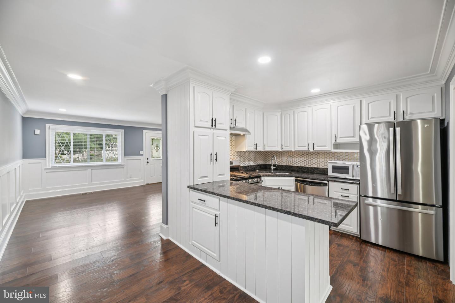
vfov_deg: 81.2
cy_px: 152
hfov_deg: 104.3
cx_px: 228
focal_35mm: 14
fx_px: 177
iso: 400
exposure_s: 1/15
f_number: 8
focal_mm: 14
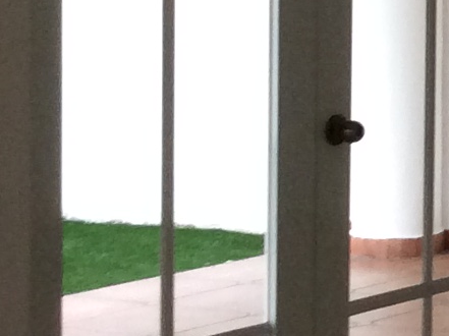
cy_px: -26
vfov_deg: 7.8
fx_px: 2437
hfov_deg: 9.2
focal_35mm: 188
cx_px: 1140
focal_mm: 3.3
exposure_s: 1/24
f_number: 2.4
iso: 80
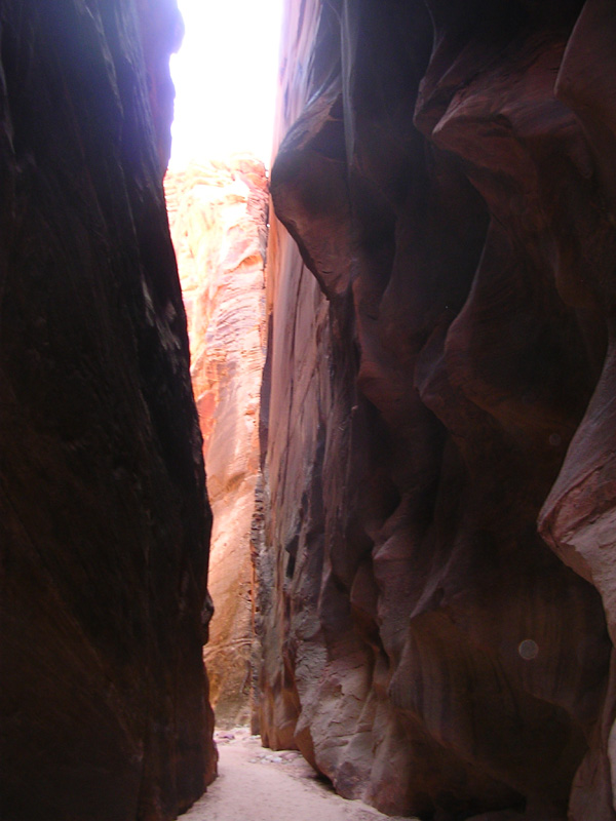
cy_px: 410
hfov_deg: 37.7
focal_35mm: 38
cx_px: 308
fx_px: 902
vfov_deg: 49.0
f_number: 2.8
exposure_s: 1/30
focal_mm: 5.8
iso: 55
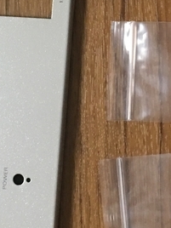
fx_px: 856
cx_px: 149
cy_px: -11
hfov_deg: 11.3
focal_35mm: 130
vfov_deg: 14.9
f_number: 2.2
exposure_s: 1/15
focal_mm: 4.15
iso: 64
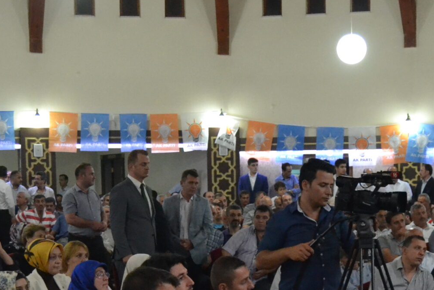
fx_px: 832
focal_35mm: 69
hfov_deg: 29.0
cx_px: 289
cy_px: 276
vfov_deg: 19.3
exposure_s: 1/80
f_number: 3.5
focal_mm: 18
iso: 3200
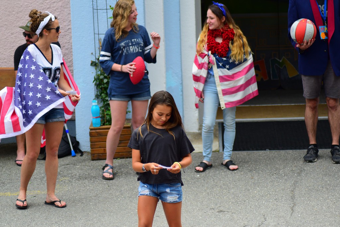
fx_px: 1643
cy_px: 114
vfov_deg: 7.9
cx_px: 170
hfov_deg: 11.8
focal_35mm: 174
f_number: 4.2
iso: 560
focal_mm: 116
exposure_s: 1/1250
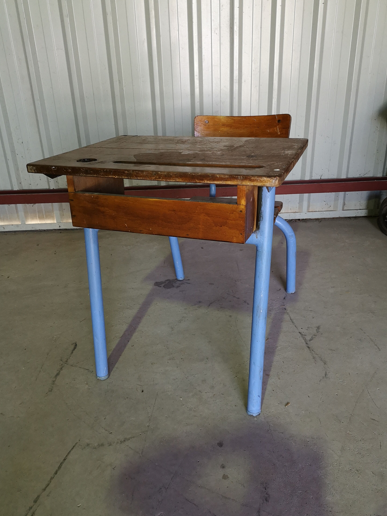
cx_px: 194
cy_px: 258
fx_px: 417
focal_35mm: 28
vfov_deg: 63.4
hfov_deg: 49.8
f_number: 1.8
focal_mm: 3.95
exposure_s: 1/100
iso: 160
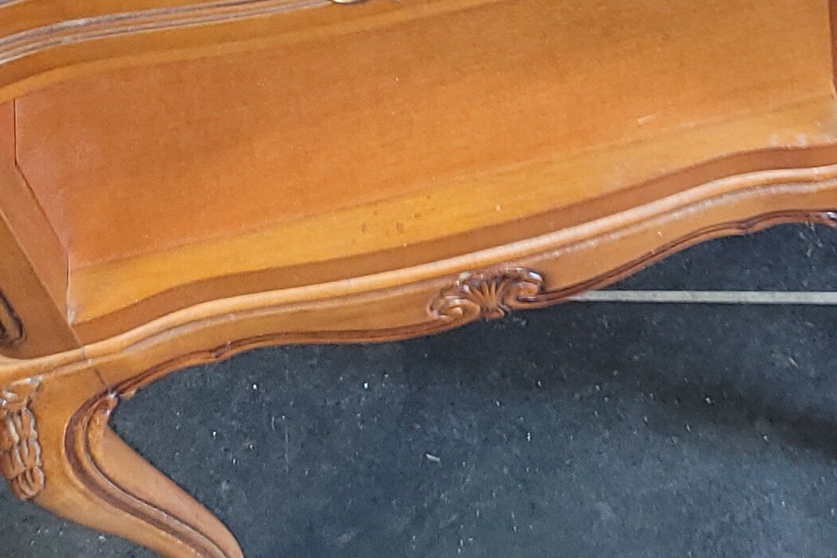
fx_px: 2418
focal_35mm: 104
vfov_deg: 12.6
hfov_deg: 18.2
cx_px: 1117
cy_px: -232
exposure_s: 1/10
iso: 125
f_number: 1.8
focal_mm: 5.4
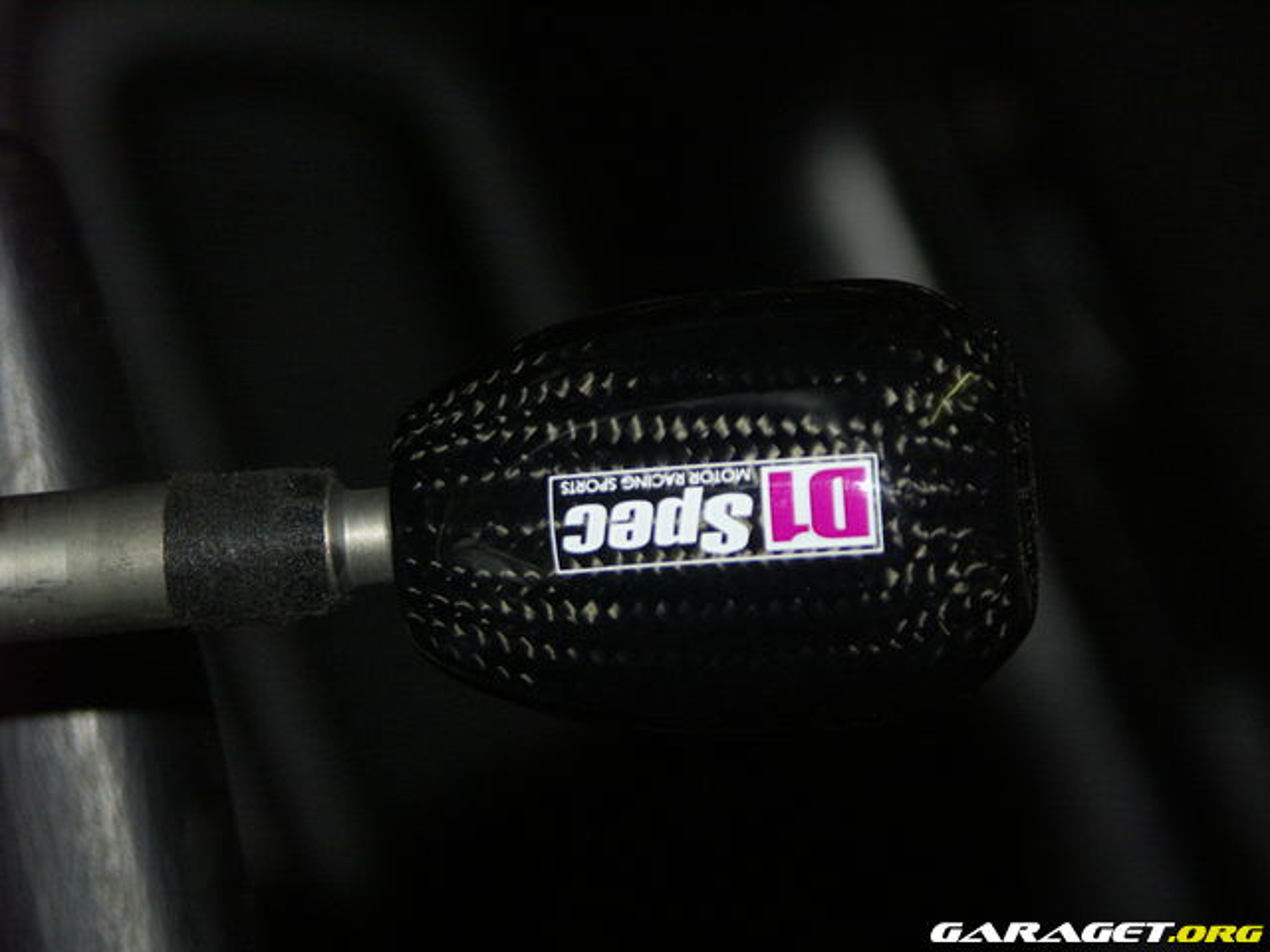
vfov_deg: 7.4
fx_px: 7338
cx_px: 635
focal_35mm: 200
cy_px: 476
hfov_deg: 9.9
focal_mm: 50.8
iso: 200
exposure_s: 1/200
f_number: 3.5
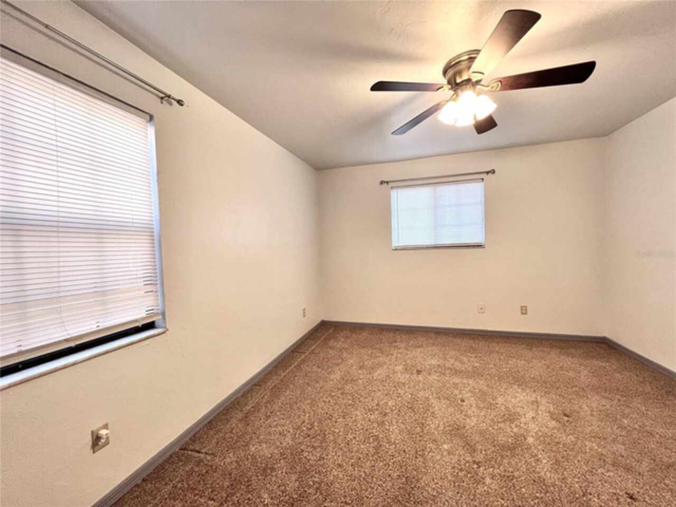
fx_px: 254
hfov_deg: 106.2
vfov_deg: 89.9
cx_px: 338
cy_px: 254
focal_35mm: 13
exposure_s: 1/60
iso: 200
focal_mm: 1.57
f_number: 1.8
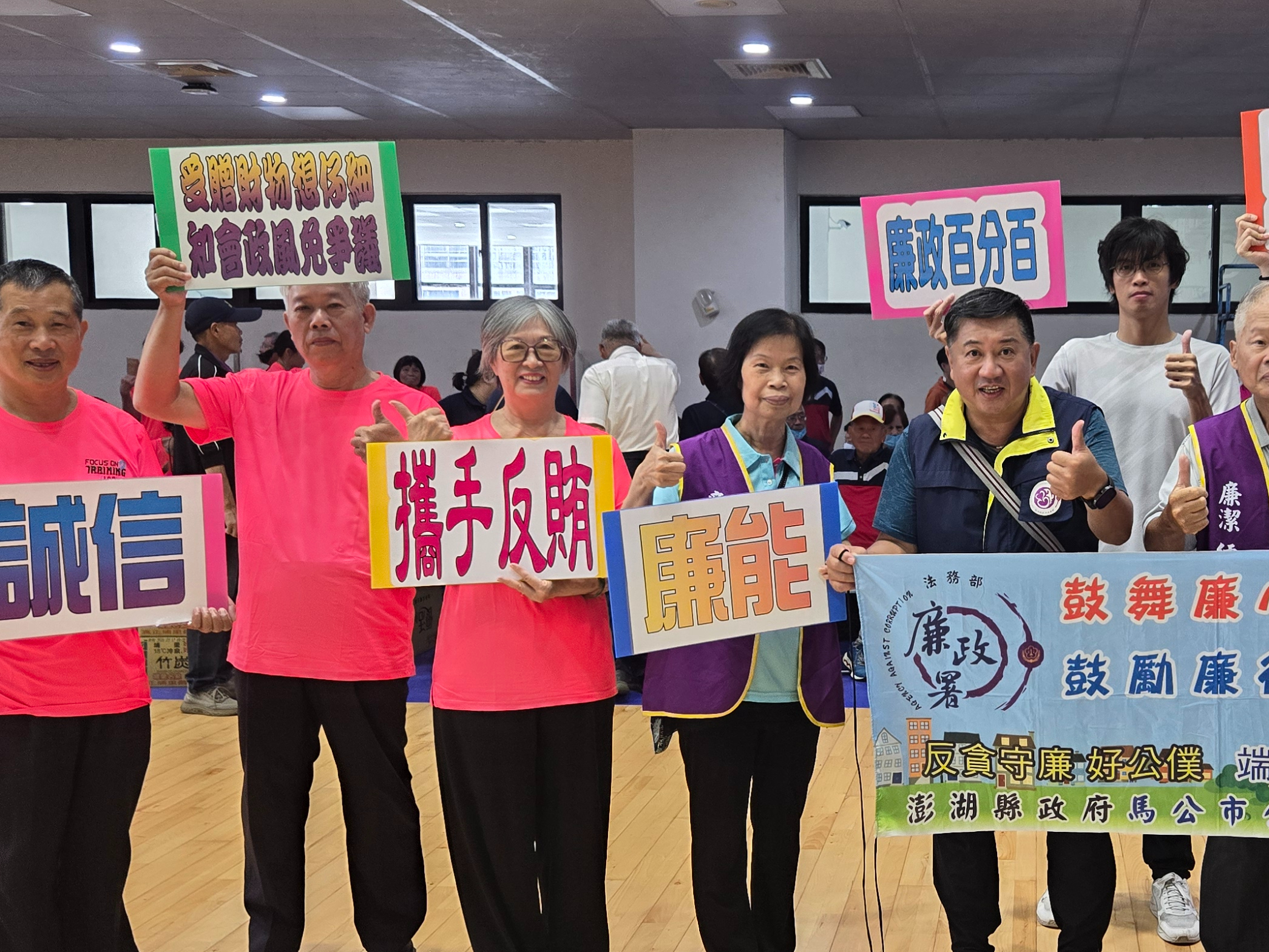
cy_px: 492
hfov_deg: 41.5
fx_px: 1613
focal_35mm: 44
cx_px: 971
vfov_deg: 32.9
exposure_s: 1/120
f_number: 1.8
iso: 125
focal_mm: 5.4
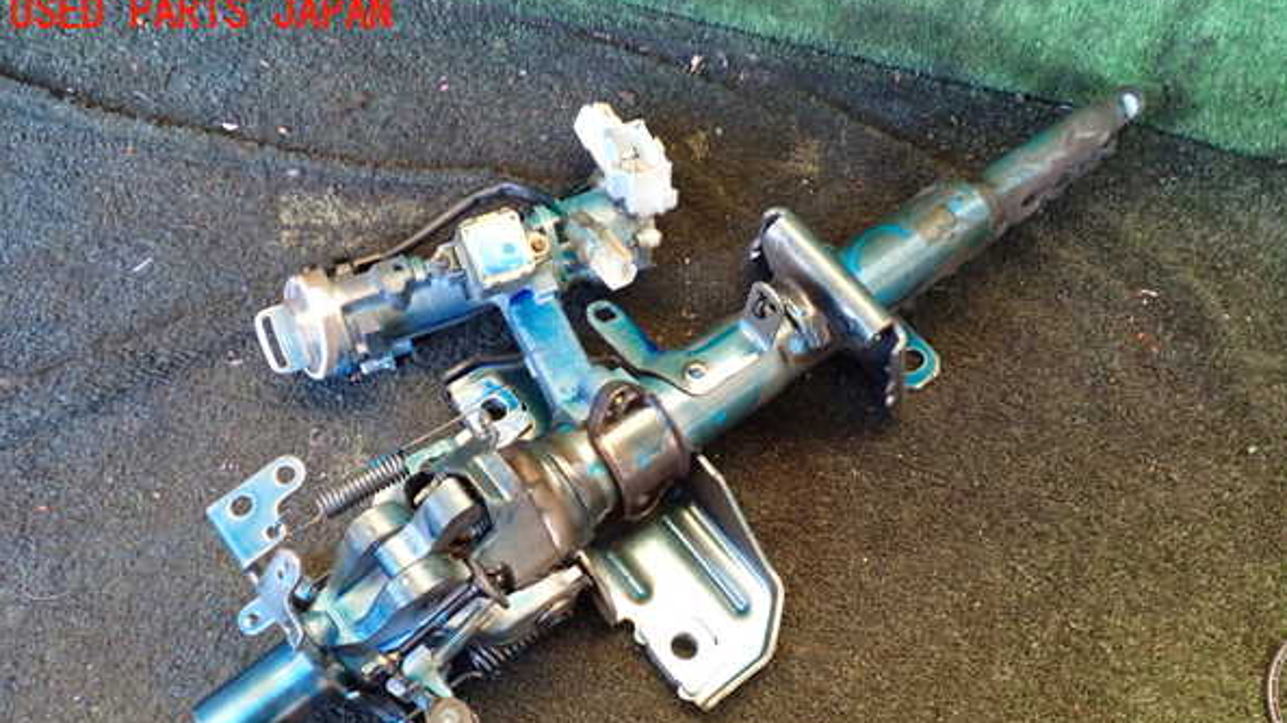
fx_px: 1126
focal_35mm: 33
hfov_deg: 59.5
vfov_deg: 35.3
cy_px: 474
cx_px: 648
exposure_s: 1/30
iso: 640
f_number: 2.3
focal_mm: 5.4
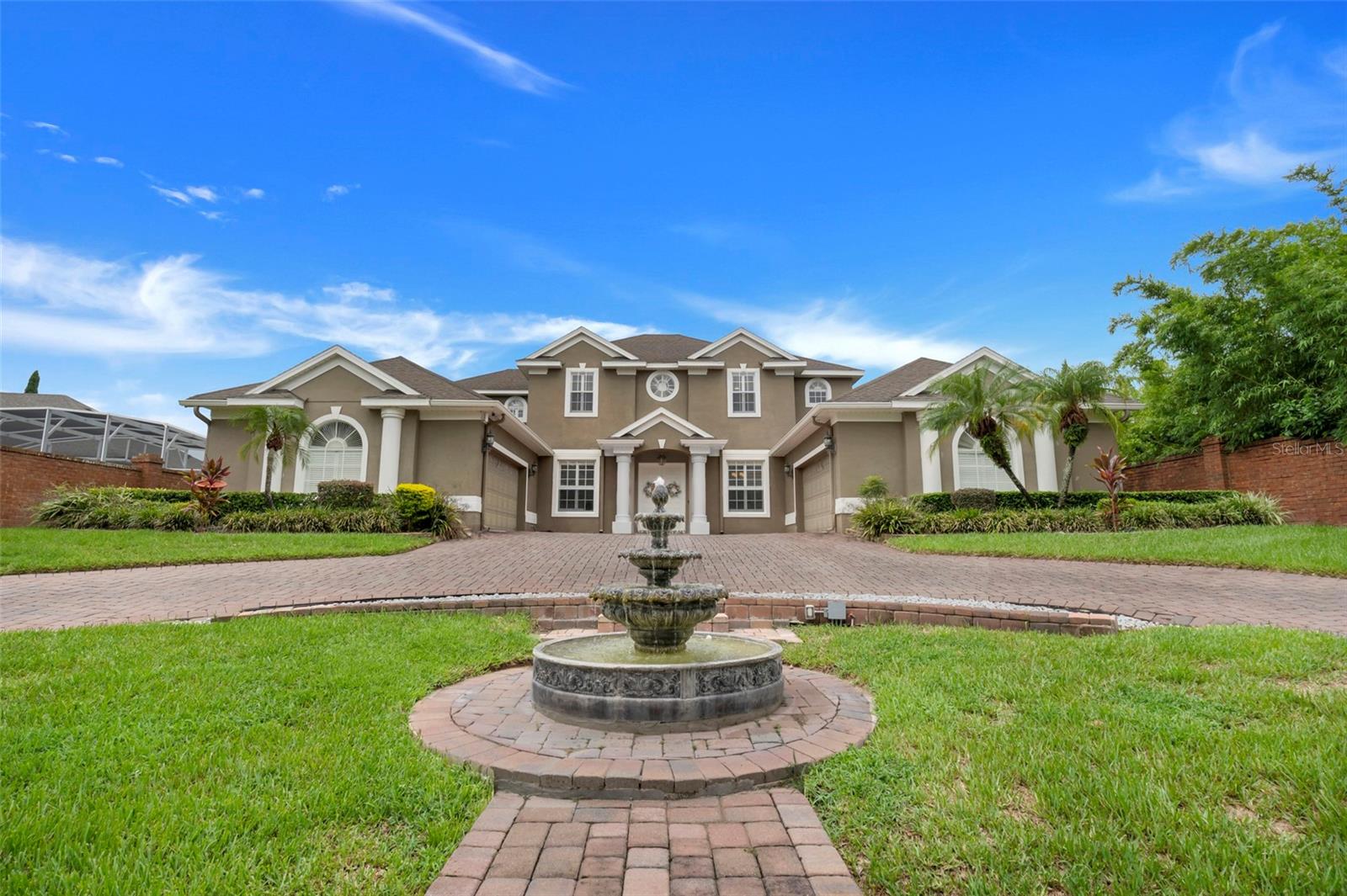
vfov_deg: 67.3
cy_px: 448
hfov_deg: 90.0
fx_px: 673
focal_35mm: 18
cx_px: 674
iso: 125
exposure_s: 1/50
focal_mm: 12
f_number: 8
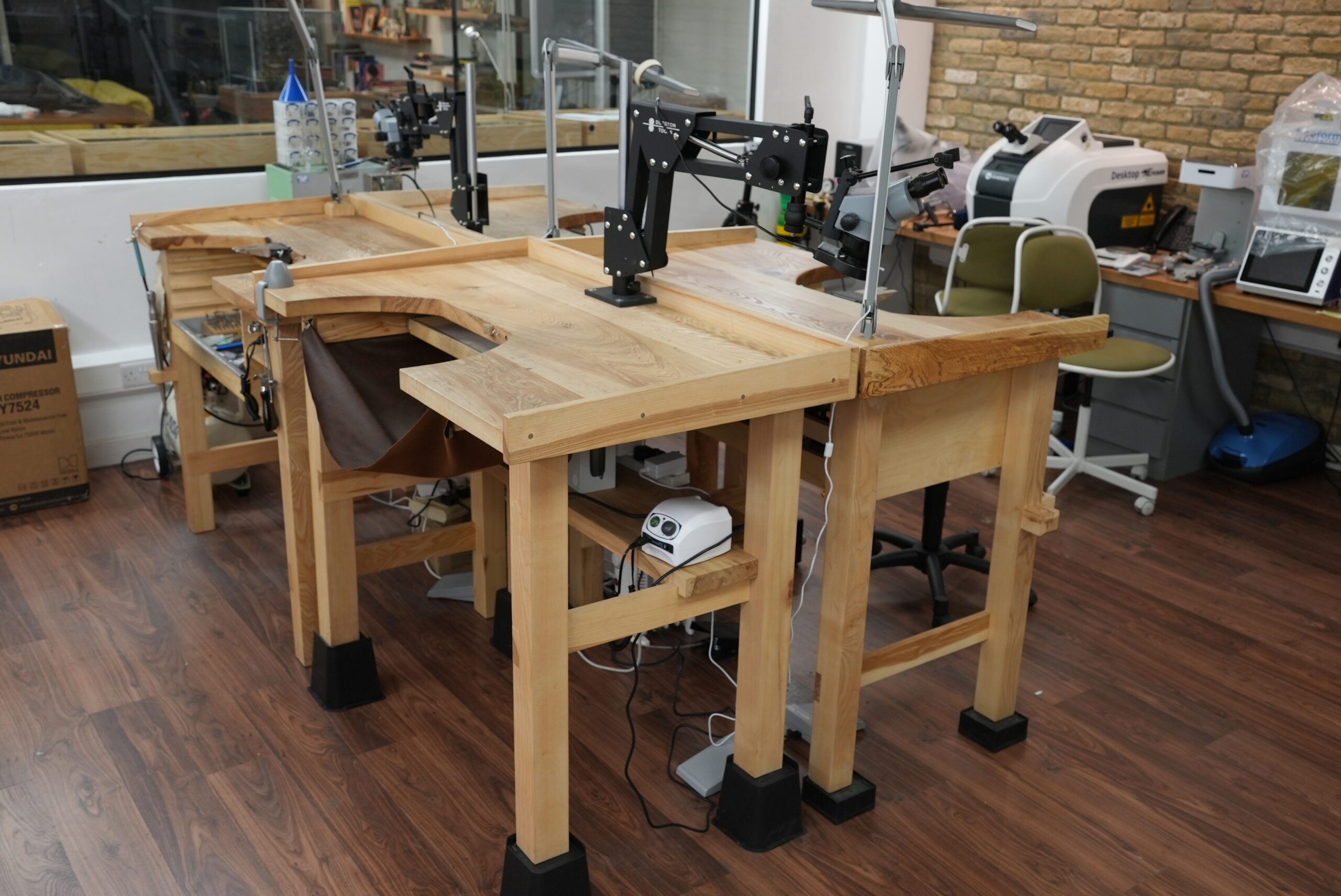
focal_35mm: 35
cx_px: 670
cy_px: 448
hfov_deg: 54.4
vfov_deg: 37.9
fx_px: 1304
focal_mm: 35
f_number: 5.6
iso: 800
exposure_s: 1/125
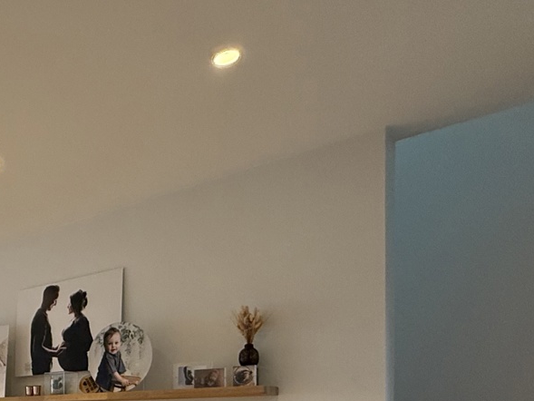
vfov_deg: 33.5
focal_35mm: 38
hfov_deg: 39.9
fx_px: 586
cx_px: -53
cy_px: 428
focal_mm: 2.22
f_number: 2.2
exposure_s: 1/100
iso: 500
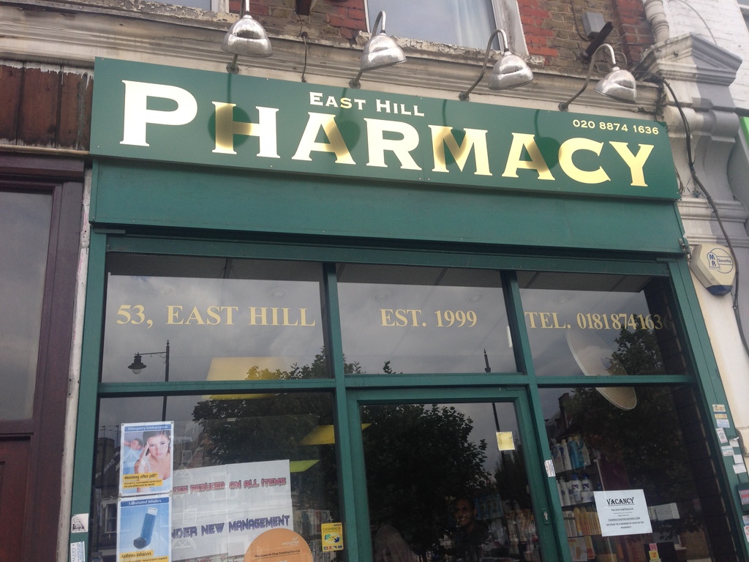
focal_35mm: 33
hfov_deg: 55.4
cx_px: 374
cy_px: 281
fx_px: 714
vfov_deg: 42.9
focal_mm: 4.12
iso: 50
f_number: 2.4
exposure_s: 1/427
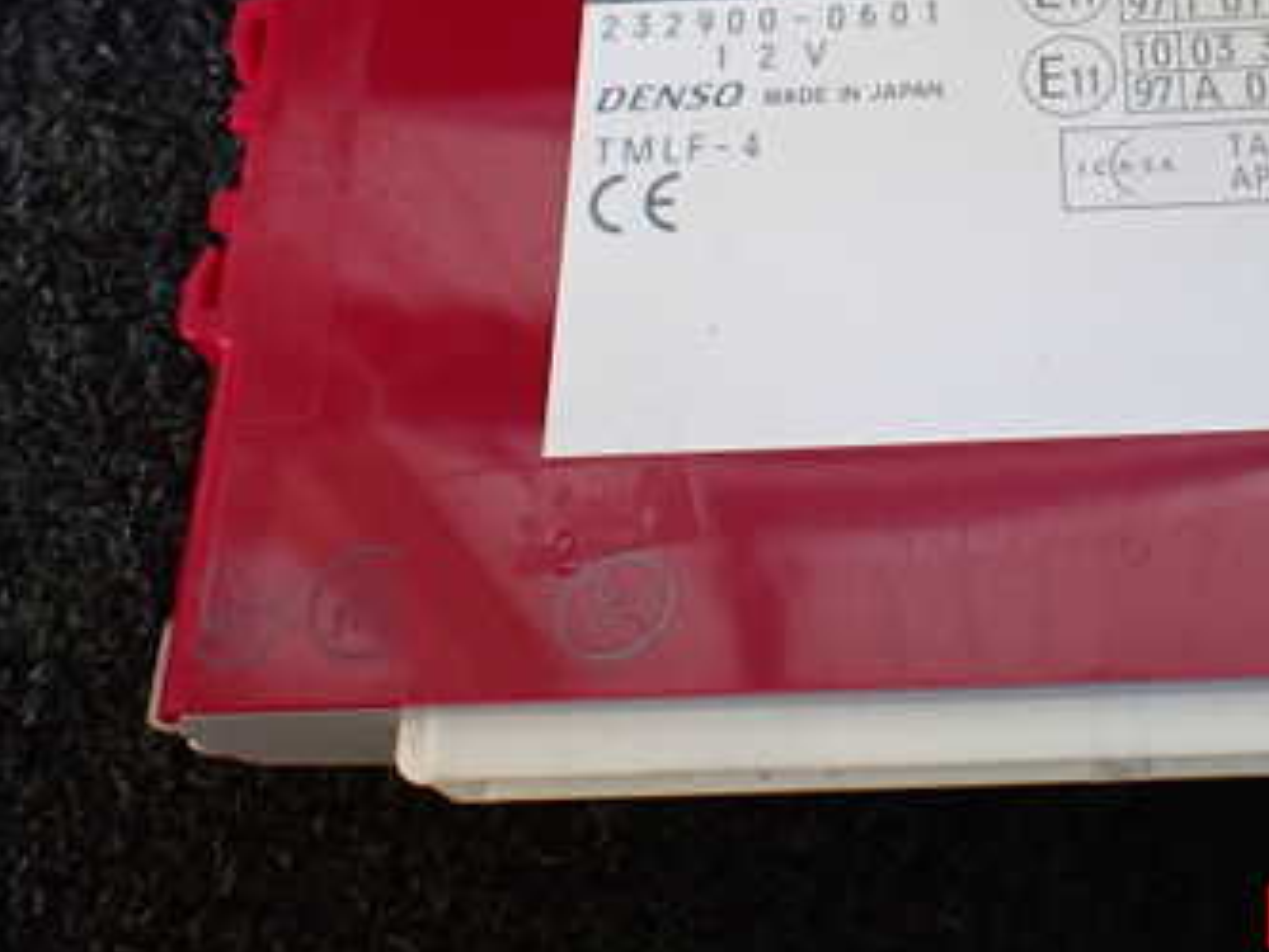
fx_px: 1980
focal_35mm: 54
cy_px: 114
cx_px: 983
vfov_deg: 26.2
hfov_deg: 34.6
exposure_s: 1/125
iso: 250
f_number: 2.3
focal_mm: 5.4
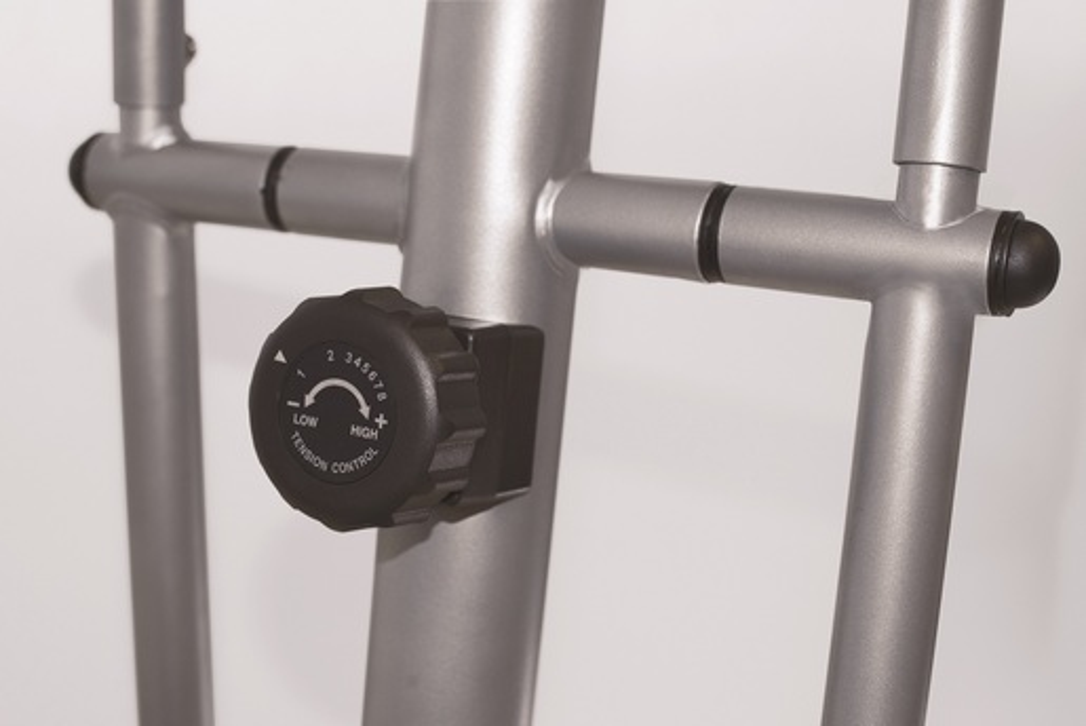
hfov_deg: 39.6
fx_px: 1509
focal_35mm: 50
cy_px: 363
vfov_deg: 27.0
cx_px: 543
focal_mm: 50
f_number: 4
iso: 1000
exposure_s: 1/200
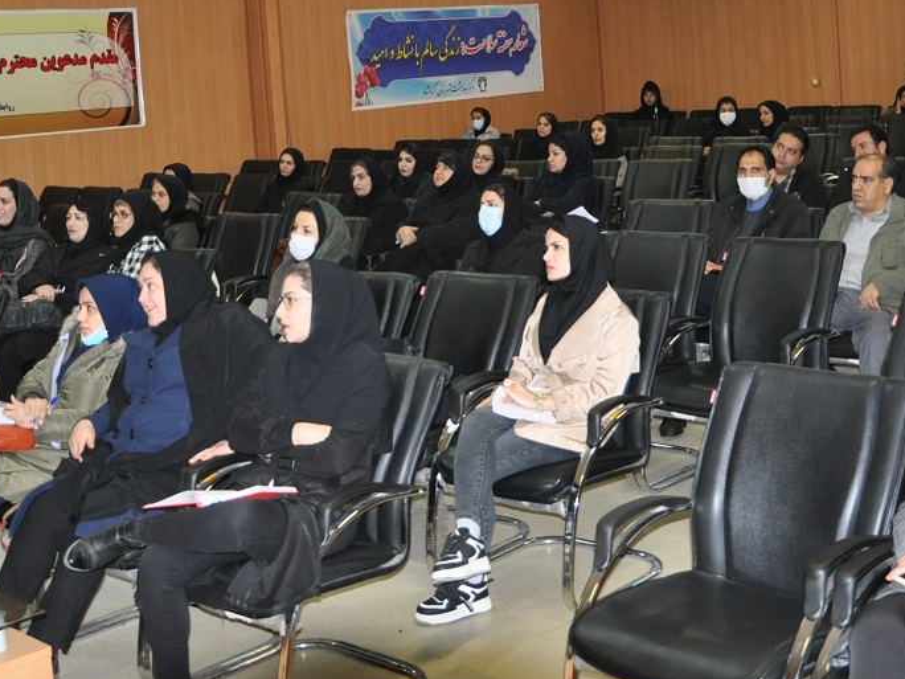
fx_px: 1488
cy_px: 158
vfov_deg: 25.4
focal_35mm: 57
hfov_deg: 33.7
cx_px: 368
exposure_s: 1/60
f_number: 4
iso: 800
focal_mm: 21
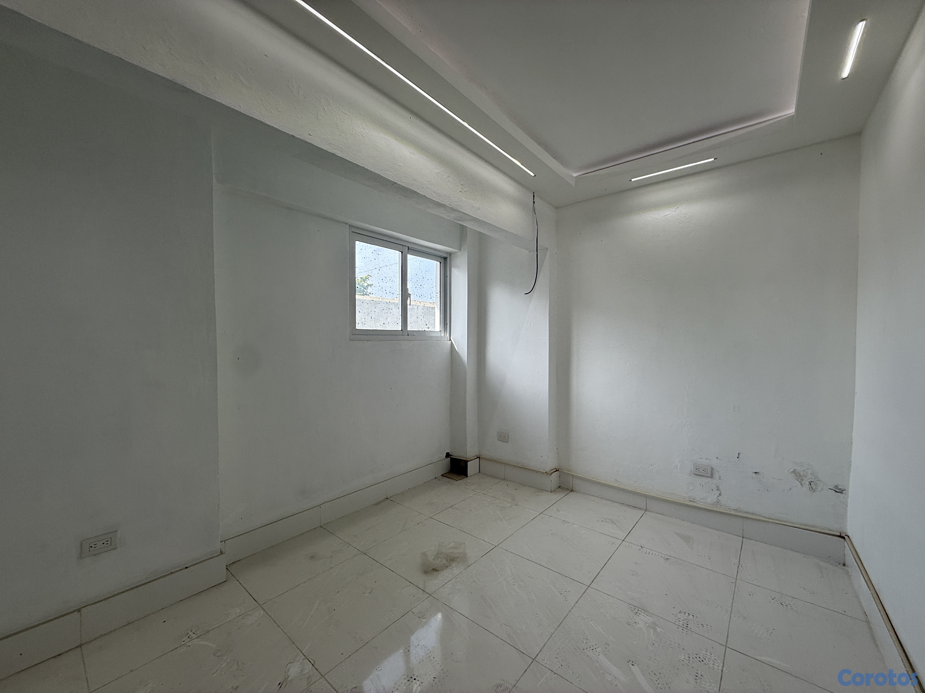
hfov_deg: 102.1
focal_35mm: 14
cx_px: 462
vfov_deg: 85.7
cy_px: 346
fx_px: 374
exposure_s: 1/195
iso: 64
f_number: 2.2
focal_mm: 2.22
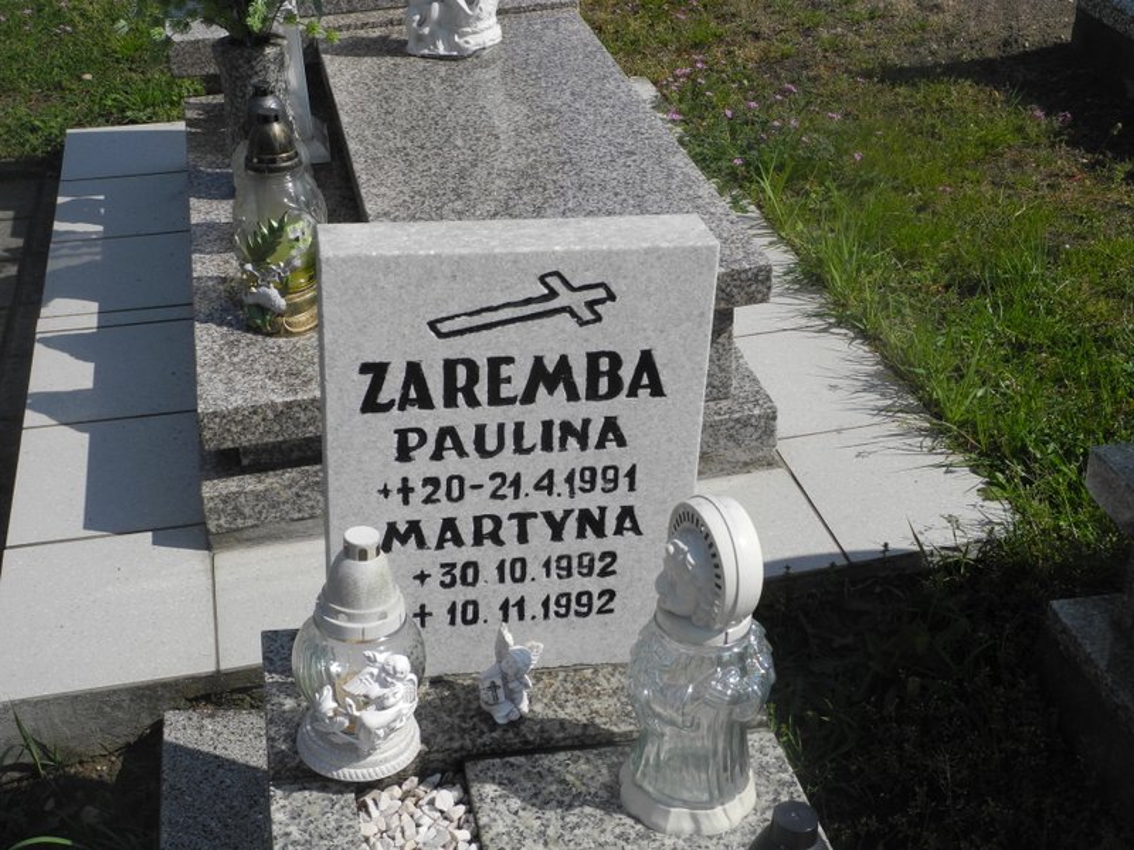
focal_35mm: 50
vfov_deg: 29.1
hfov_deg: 38.2
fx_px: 1638
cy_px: 425
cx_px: 567
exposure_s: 1/1000
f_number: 5.6
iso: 100
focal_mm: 10.7
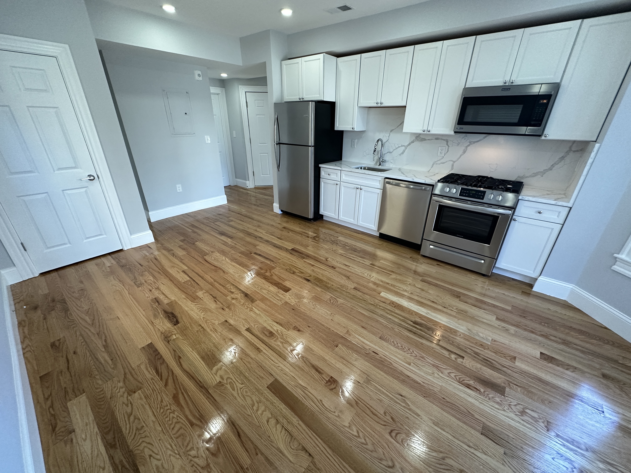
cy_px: 236
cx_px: 316
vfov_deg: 85.7
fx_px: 255
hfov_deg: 102.1
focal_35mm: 14
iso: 320
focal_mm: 2.22
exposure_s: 1/120
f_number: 2.2
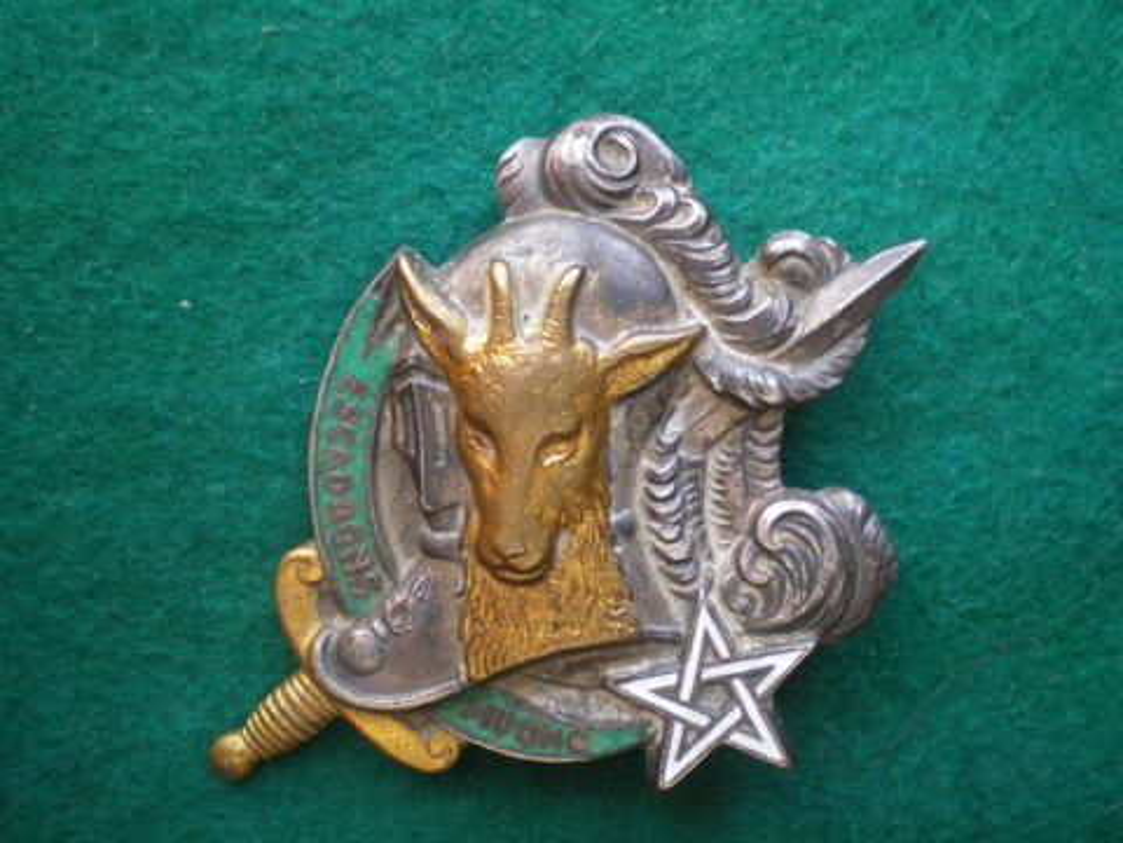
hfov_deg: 49.0
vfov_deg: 37.7
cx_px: 562
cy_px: 422
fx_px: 1233
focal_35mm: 38
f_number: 3.1
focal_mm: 6.3
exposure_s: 1/50
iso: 200
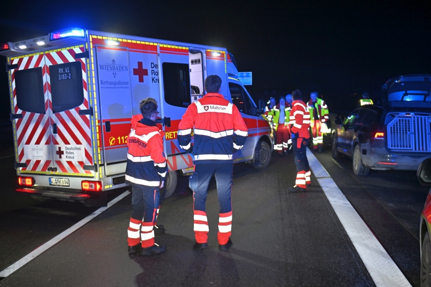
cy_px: 144
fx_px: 479
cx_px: 216
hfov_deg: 48.5
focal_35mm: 40
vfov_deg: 33.4
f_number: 4.5
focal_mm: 40
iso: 250
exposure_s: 1/60
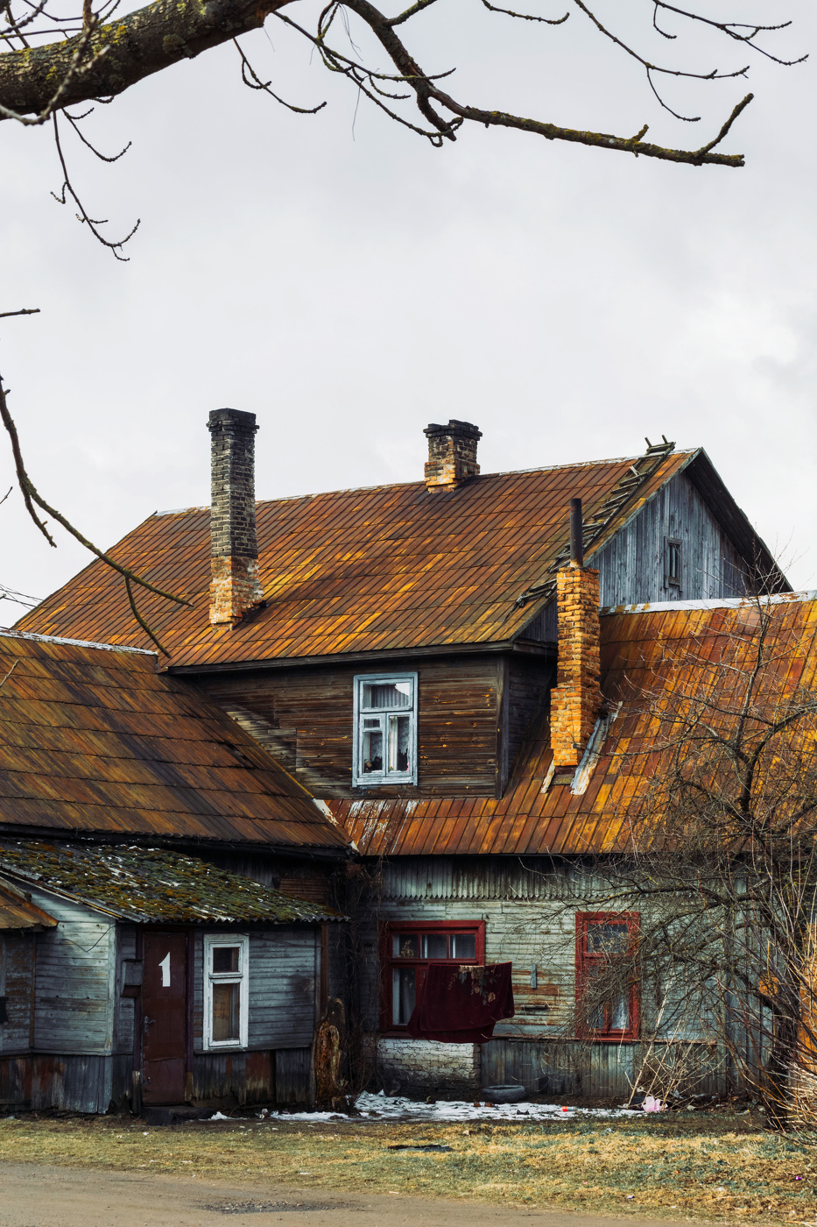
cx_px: 408
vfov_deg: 24.6
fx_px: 2809
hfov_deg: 16.5
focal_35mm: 82
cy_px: 614
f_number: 11
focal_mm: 55
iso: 400
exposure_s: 1/160
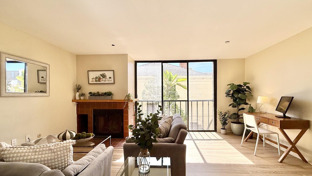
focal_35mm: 16
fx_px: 132
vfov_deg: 66.9
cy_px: 97
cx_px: 163
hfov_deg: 99.3
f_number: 2.2
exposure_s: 1/355
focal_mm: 2.22
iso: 50
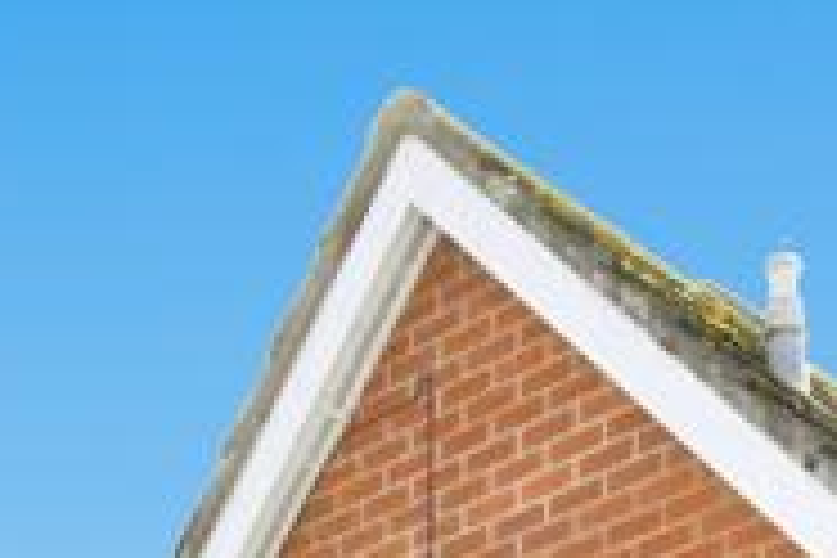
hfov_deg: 22.6
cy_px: 1456
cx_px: 738
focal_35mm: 88
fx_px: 2046
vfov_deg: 11.7
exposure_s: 1/200
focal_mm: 16
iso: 1600
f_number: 20
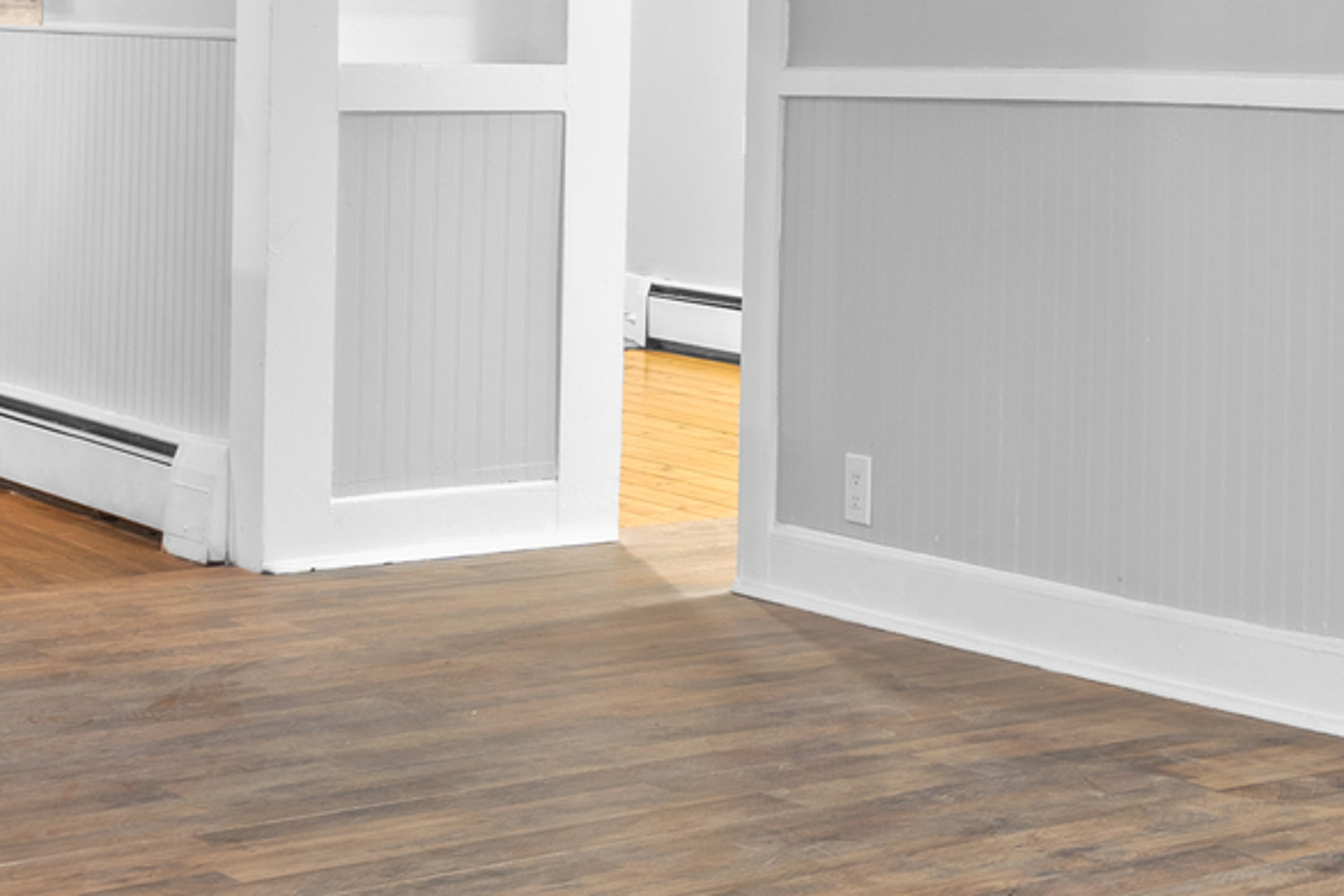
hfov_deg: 22.6
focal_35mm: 84
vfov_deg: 16.0
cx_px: 1532
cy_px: 74
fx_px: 3136
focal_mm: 16
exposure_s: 2.5
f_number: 9
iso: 200
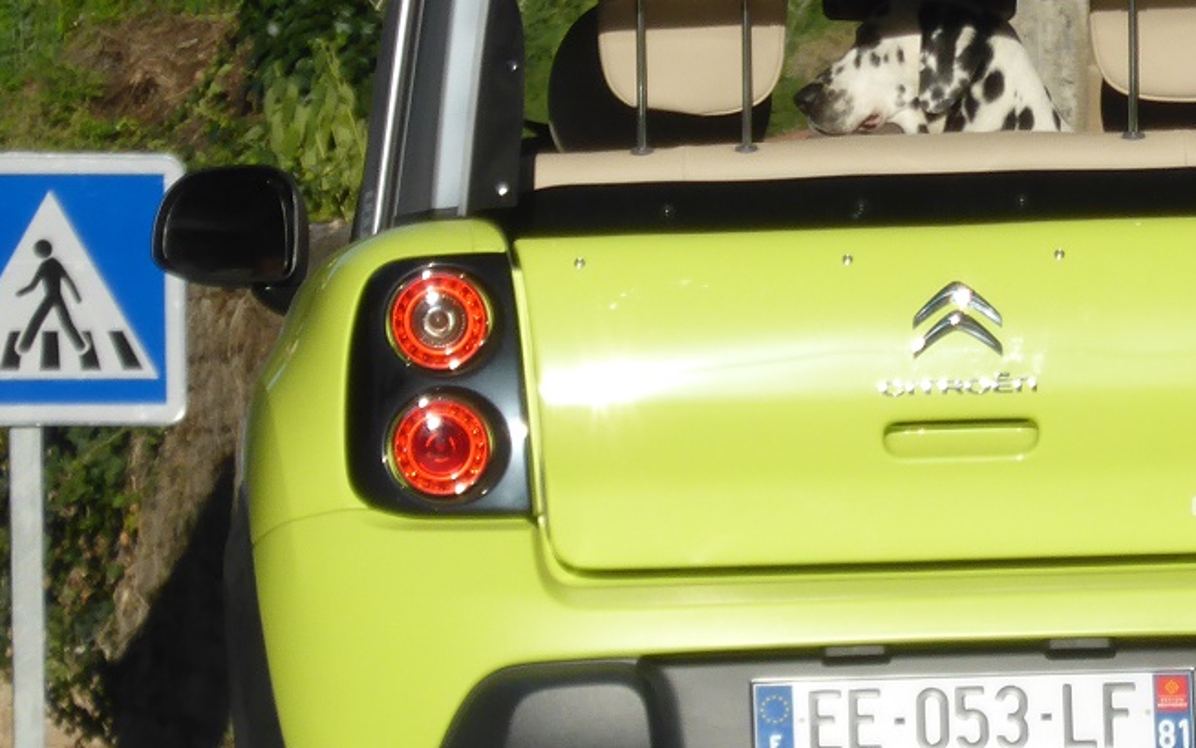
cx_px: 710
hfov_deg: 1.7
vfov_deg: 1.1
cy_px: 492
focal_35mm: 1206
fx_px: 39316
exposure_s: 1/500
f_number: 6.2
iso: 100
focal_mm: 77.4
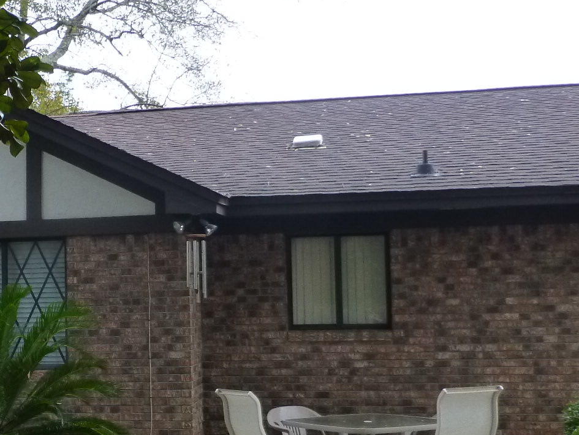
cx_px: 78
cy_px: 232
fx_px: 1087
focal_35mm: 65
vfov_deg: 22.6
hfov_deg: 28.8
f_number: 3.6
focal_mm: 5.4
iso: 320
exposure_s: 1/60
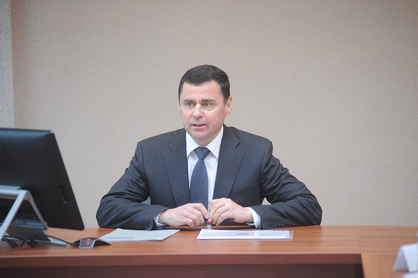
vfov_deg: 8.8
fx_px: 1798
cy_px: 139
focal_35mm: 155
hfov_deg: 13.3
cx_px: 209
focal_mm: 155
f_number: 2.8
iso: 1250
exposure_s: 1/200
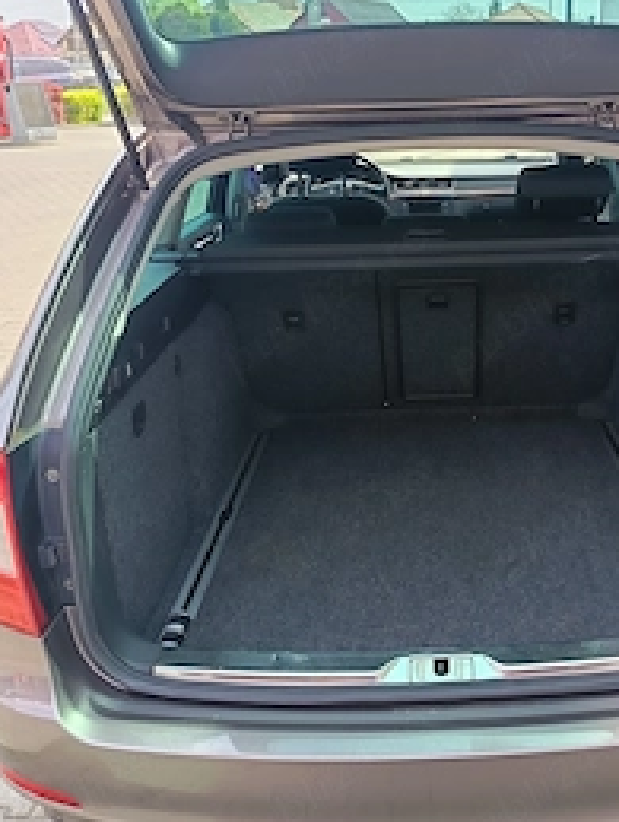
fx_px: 880
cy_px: 352
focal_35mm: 37
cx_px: 438
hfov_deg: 38.1
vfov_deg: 49.9
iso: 100
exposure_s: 1/134
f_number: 1.75
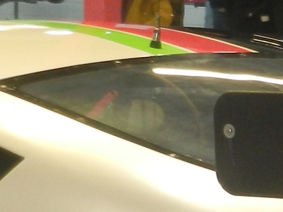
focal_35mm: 183
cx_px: 467
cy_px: 242
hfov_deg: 10.3
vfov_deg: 8.0
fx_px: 1496
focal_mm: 5.1
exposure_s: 1/30
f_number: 3.6
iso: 200
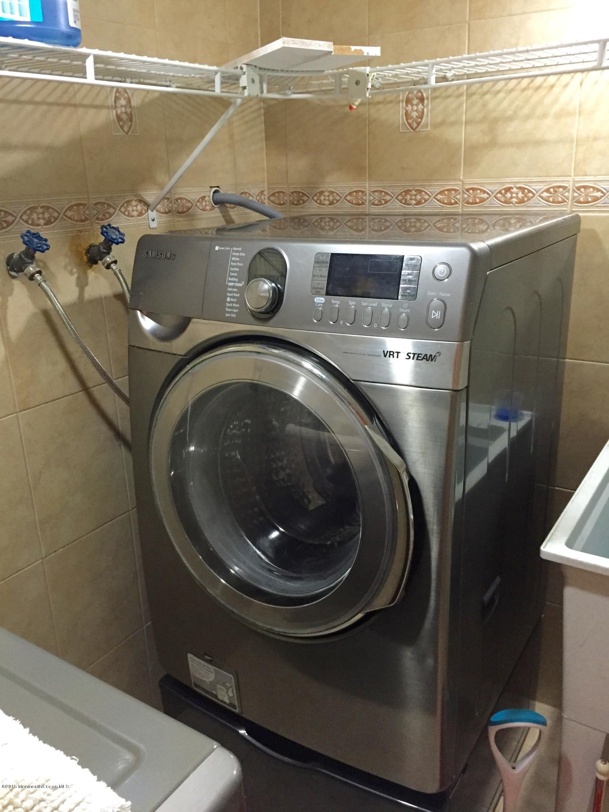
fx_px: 680
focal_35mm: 29
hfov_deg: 48.2
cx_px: 304
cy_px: 406
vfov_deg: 61.7
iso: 250
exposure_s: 1/30
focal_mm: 4.15
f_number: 2.2
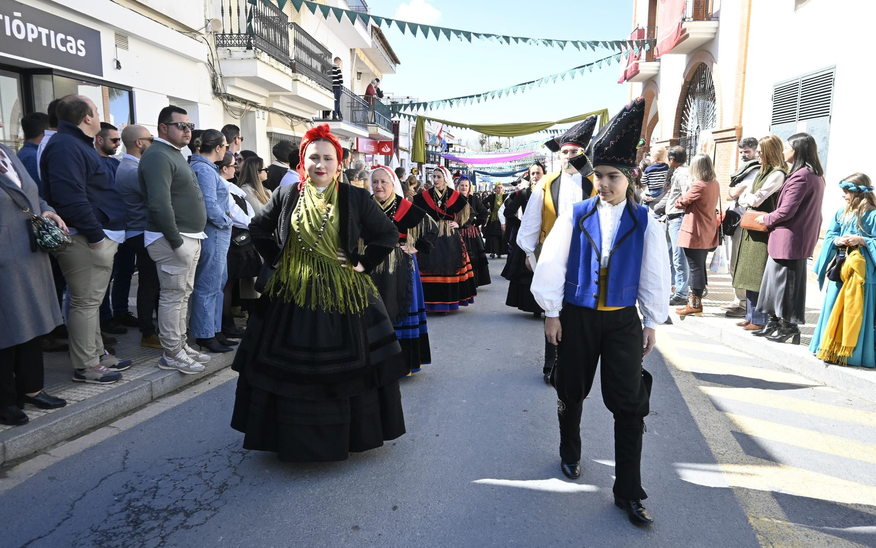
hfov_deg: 72.5
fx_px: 597
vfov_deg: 49.3
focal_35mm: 25
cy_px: 260
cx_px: 435
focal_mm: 16
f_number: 6.3
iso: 400
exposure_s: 1/400
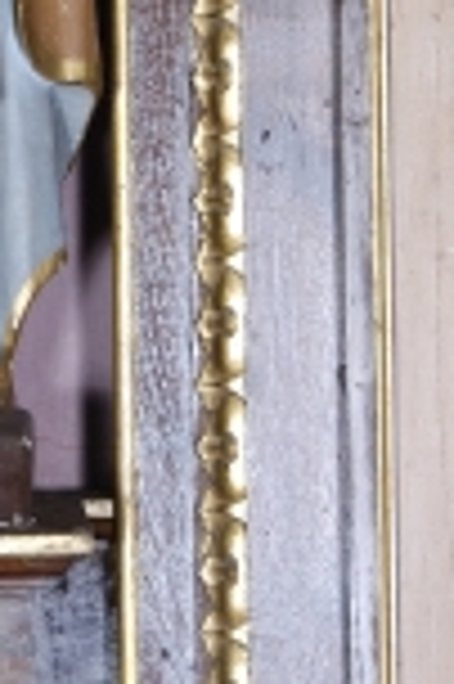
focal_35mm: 353
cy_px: -360
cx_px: -256
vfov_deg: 5.8
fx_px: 6692
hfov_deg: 3.9
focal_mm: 70
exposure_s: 1/30
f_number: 8
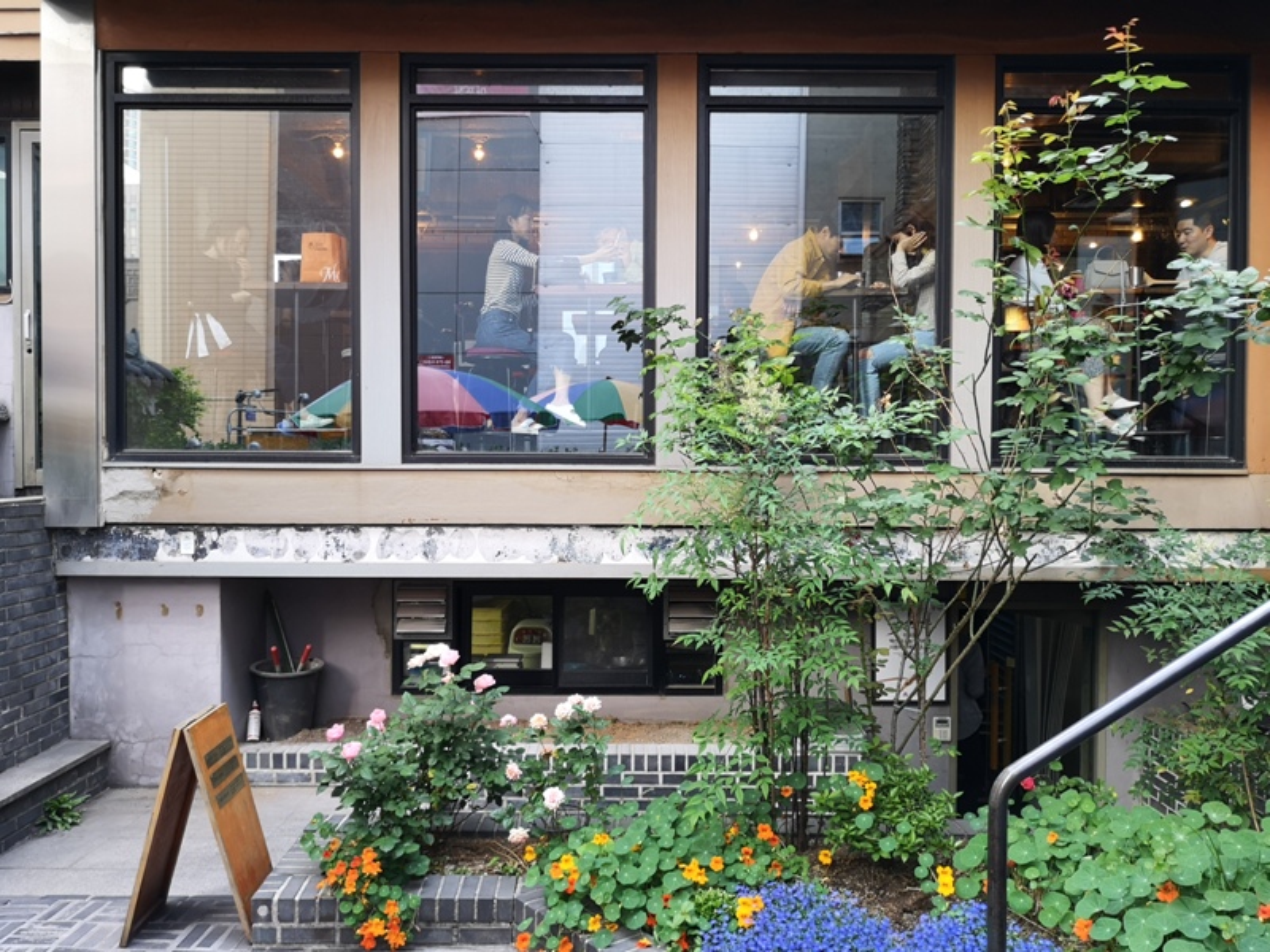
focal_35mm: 27
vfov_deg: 51.4
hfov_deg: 65.3
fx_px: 991
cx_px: 635
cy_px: 476
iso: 100
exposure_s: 1/50
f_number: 1.8
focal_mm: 3.95
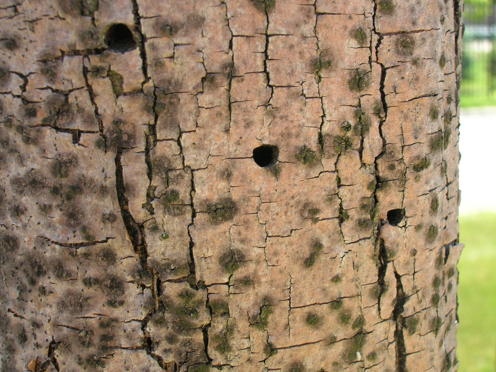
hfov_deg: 38.2
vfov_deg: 29.1
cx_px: 248
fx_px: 716
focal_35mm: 50
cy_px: 186
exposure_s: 1/47.1
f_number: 5.6
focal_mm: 8.4
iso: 50
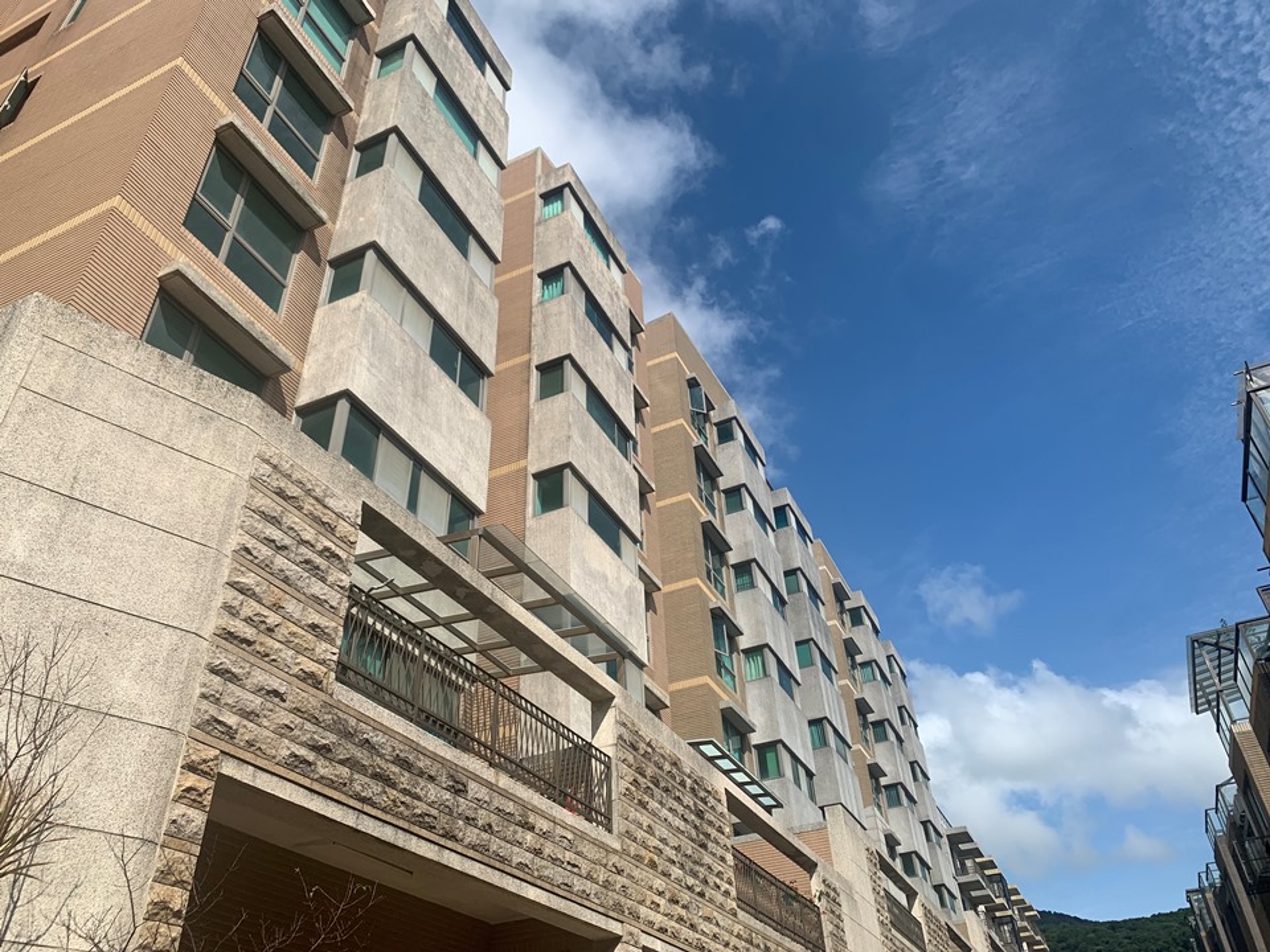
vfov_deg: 53.1
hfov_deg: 67.3
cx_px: 635
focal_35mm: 26
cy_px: 476
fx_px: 954
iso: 25
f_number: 1.8
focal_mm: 4.25
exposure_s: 1/3289
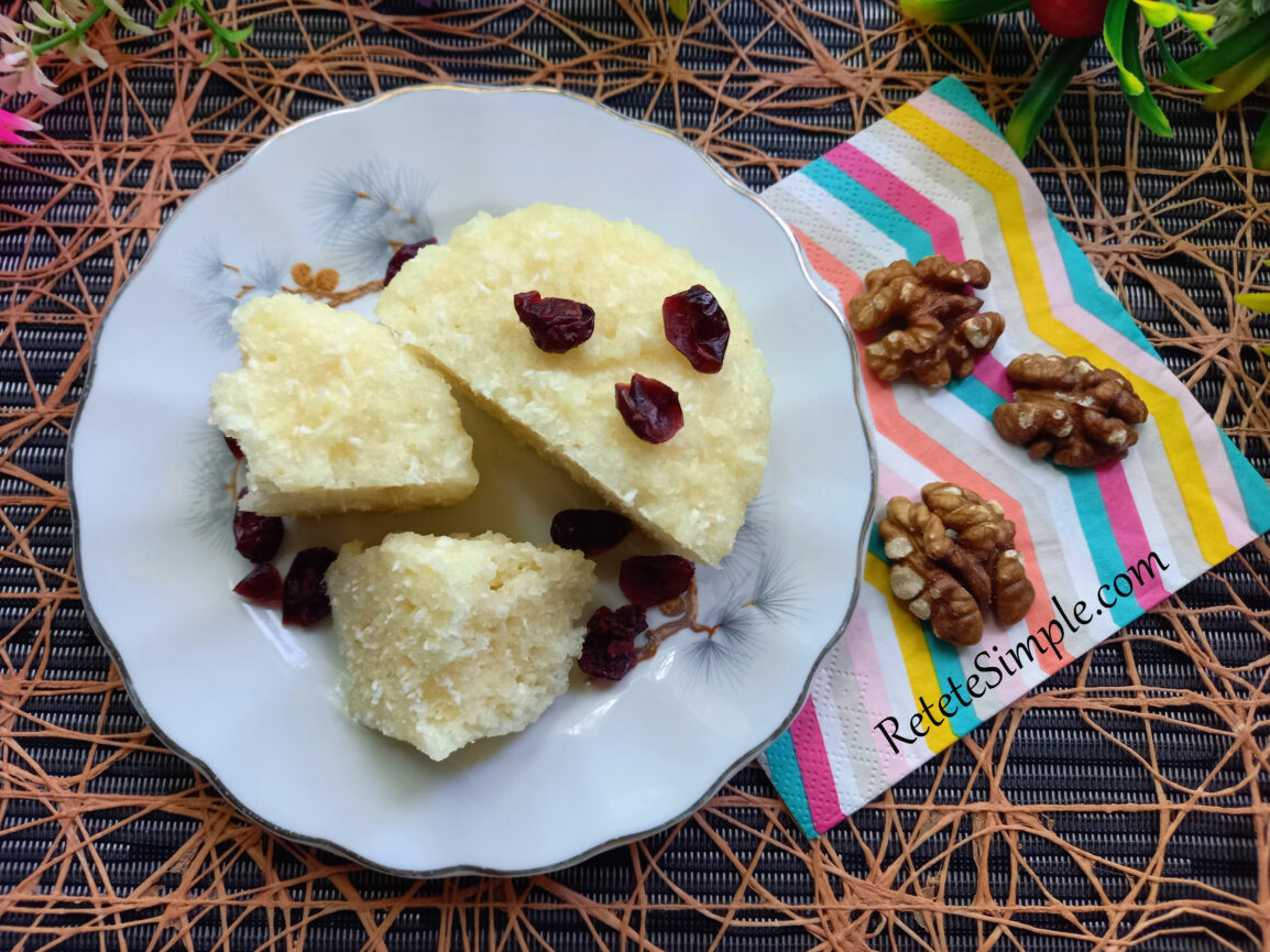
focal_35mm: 26
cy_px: 464
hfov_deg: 67.3
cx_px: 615
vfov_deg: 53.0
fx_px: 954
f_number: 1.8
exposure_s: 1/50
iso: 250
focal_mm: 4.65
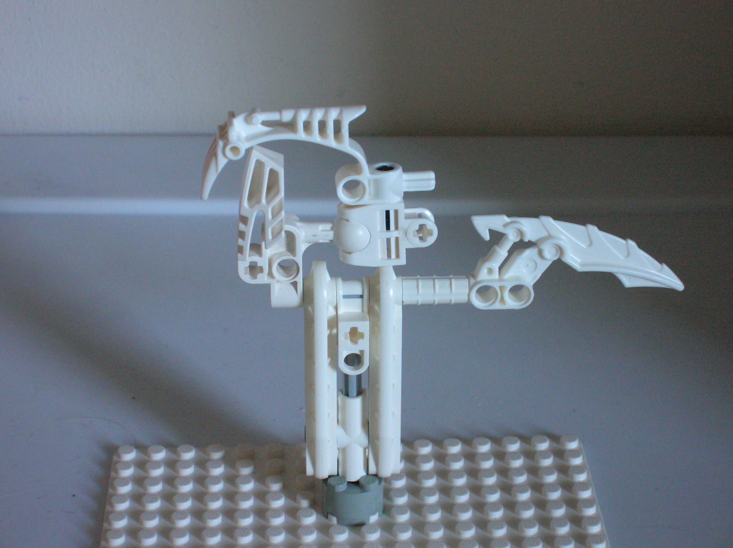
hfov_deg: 21.8
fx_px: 1904
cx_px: 366
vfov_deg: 16.4
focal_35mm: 90
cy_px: 274
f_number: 4.5
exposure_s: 1/2.6
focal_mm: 15
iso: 200
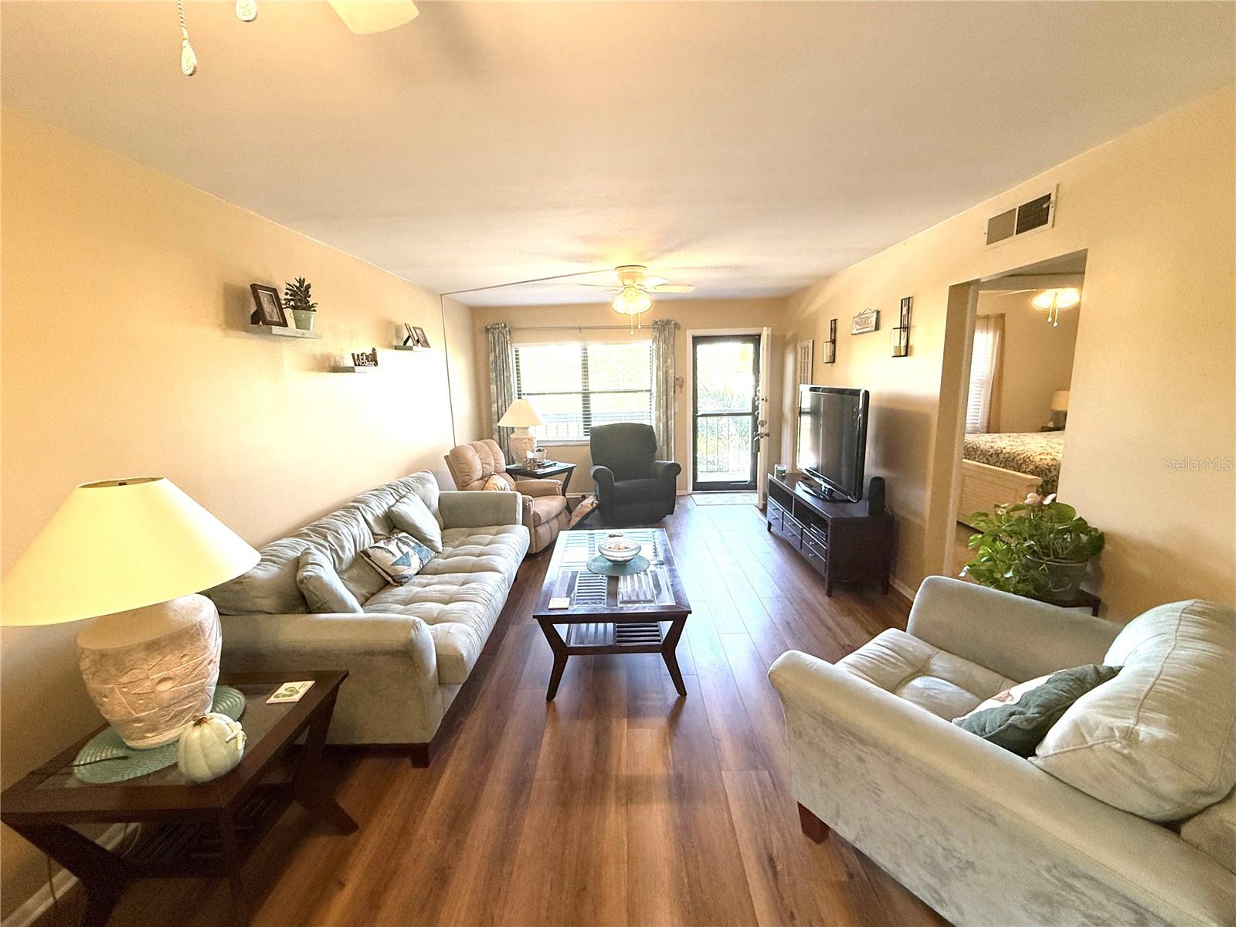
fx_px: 500
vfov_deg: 85.7
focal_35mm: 14
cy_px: 464
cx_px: 618
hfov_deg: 102.1
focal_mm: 2.22
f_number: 2.2
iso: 160
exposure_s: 1/120
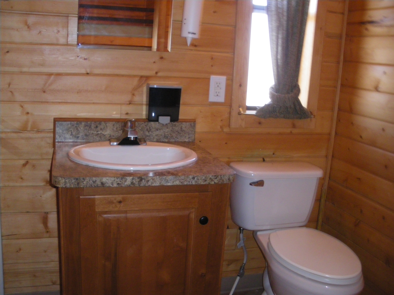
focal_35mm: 36
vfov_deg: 39.7
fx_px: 410
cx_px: 197
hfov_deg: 51.4
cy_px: 148
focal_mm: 6.3
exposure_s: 1/50
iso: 400
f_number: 3.5
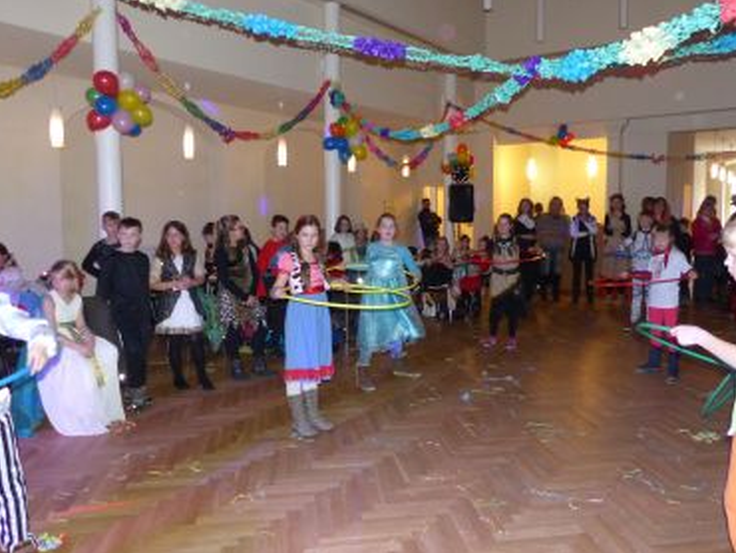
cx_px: 378
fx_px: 574
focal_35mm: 27
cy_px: 259
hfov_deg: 65.3
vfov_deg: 51.4
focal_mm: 4.5
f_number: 2.8
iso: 400
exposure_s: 1/15
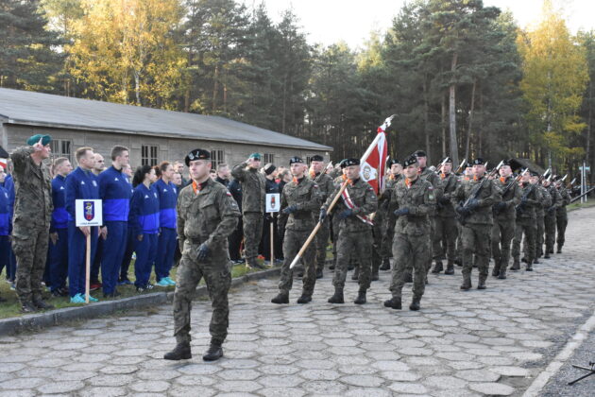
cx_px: 298
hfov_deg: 41.1
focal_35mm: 48
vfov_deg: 28.1
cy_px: 198
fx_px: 793
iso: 6400
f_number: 11
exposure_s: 1/500
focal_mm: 32
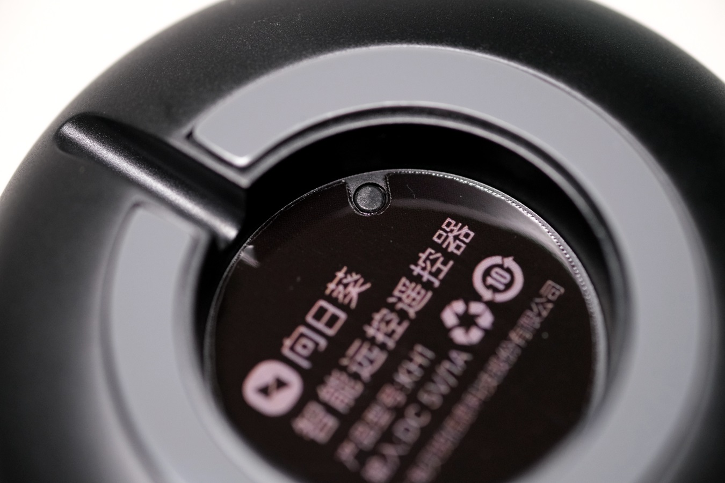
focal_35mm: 90
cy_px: 242
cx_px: 362
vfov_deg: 15.2
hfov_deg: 22.6
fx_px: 1812
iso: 2000
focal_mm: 60
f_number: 2.4
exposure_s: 1/250
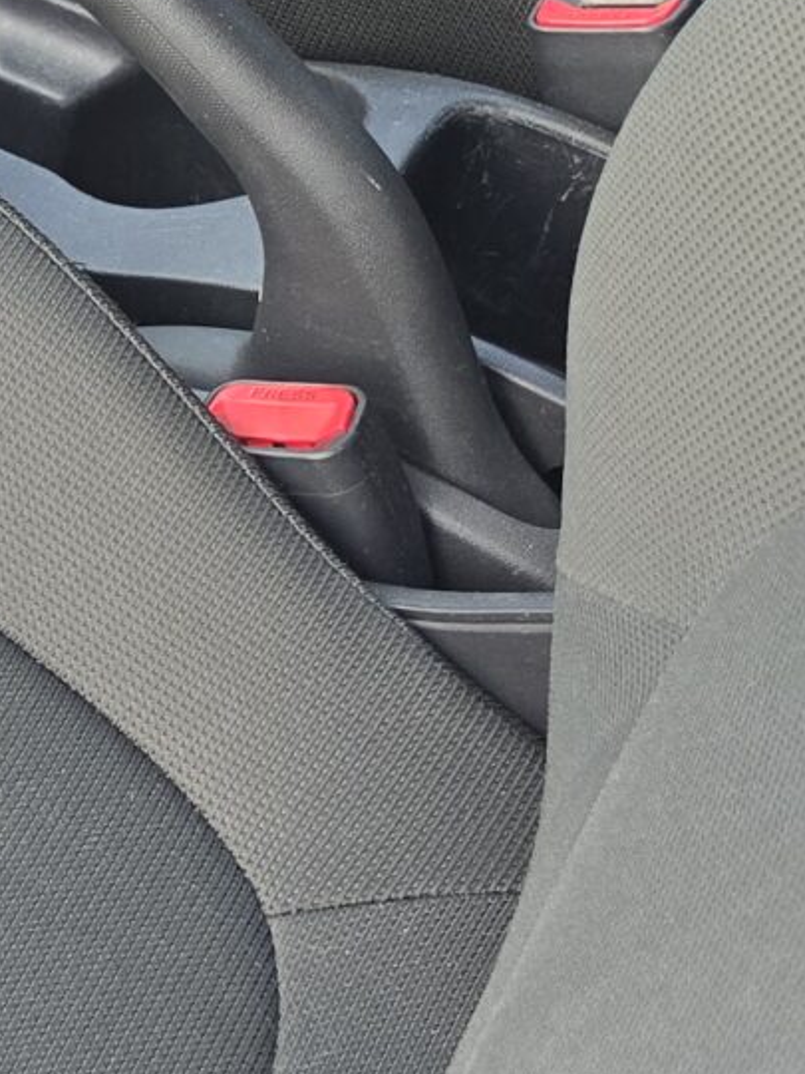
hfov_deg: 11.4
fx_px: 3380
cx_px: -1101
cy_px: -189
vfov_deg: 17.3
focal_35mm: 109
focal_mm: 6.3
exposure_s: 1/180
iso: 125
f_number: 1.7
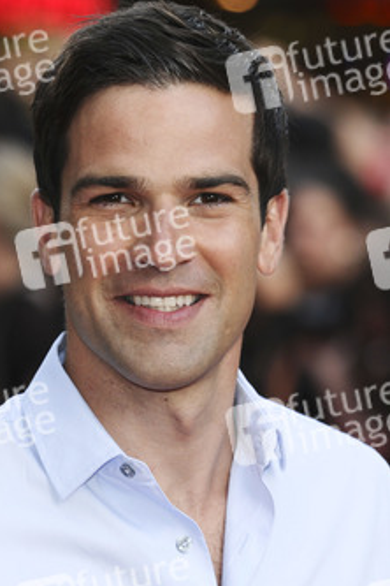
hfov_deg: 4.6
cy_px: 336
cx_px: 157
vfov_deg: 6.9
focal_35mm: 298
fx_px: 4836
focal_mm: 165
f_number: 5
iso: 320
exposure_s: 1/200
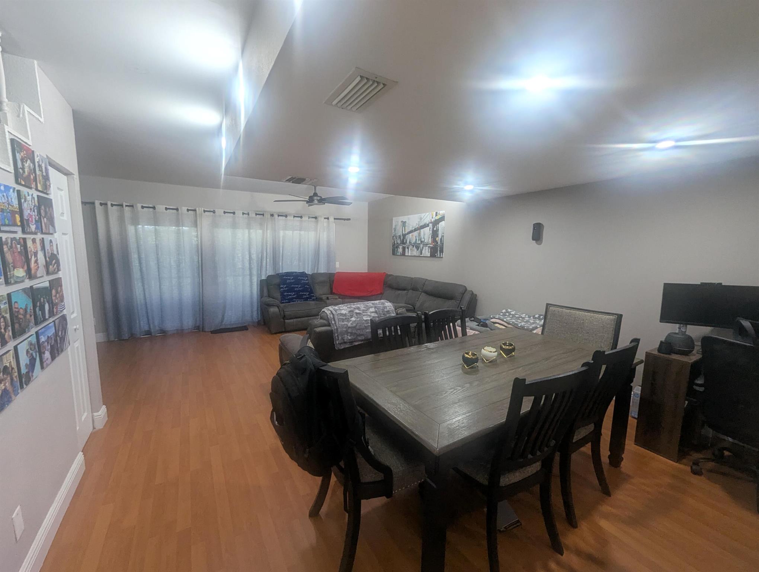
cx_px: 380
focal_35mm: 13
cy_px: 286
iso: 55
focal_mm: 1.95
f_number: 2.2
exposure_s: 1/30
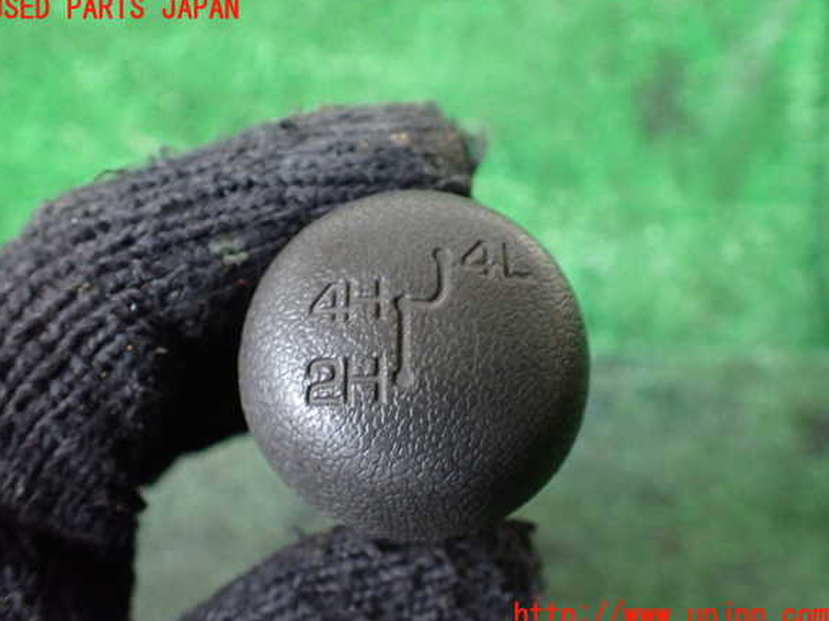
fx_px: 742
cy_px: 313
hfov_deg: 58.4
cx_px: 408
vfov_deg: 45.4
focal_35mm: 31
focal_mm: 5.4
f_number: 2.3
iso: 800
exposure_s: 1/30
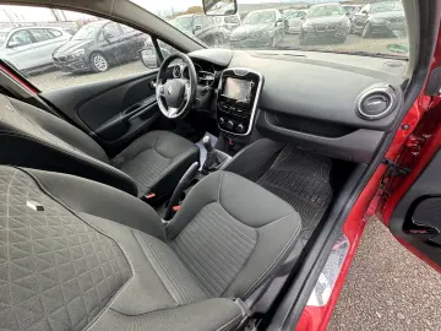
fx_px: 178
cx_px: 220
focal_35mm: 14
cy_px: 166
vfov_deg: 85.7
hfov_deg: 102.1
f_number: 2.2
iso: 160
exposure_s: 1/99
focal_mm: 2.22
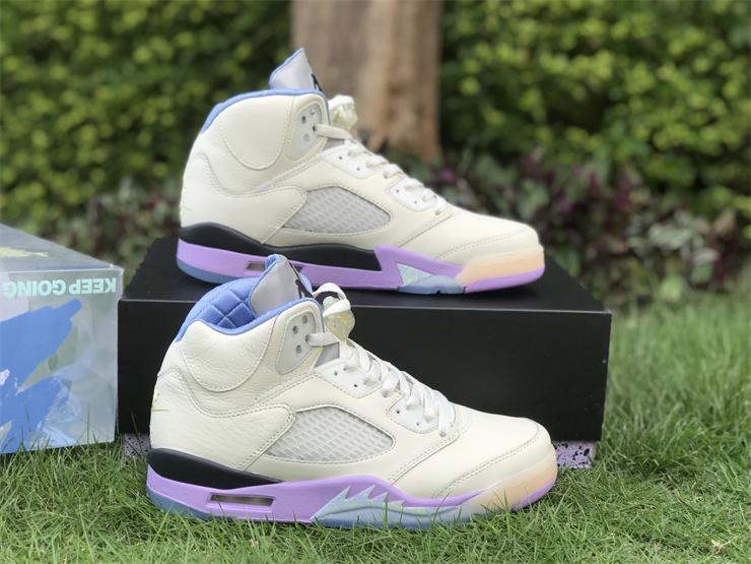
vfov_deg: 25.7
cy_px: 282
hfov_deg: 33.8
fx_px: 1237
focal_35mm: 57
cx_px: 376
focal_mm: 6.6
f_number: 2.8
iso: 20
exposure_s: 1/259
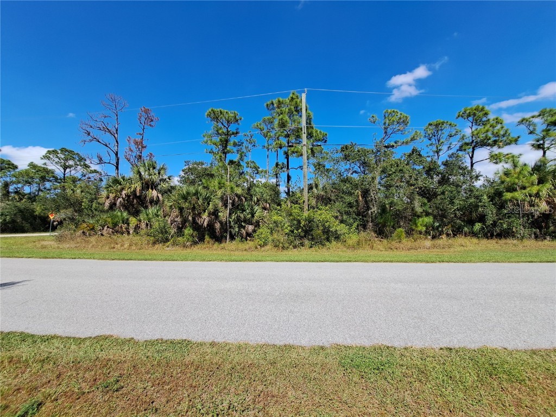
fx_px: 209
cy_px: 208
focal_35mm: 13
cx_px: 278
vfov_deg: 89.9
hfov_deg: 106.2
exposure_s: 1/797
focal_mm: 1.74
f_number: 2.2
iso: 50
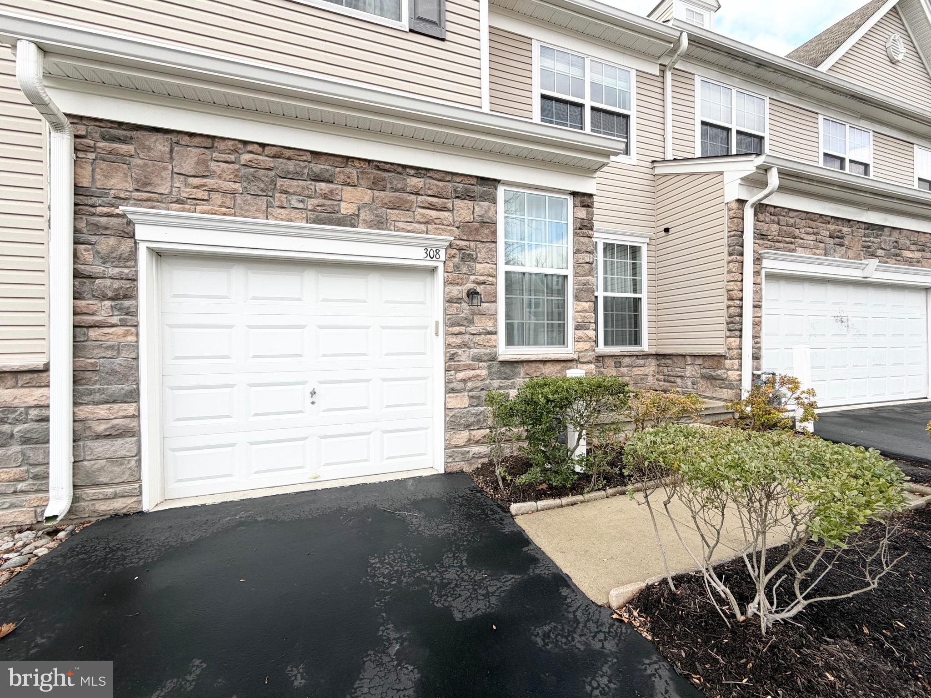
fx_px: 376
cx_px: 466
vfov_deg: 85.7
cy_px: 349
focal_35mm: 14
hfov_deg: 102.1
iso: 64
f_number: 2.2
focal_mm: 2.22
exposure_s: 1/502
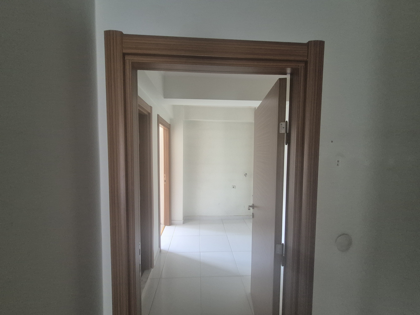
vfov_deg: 89.9
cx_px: 210
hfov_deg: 106.2
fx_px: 158
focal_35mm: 13
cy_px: 158
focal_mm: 1.74
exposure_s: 1/50
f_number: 2.2
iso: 500
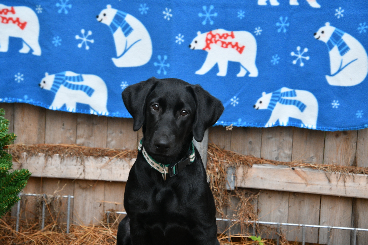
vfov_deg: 9.1
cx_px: 184
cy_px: 122
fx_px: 1533
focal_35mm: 150
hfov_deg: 13.7
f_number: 5.3
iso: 1600
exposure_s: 1/640
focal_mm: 100
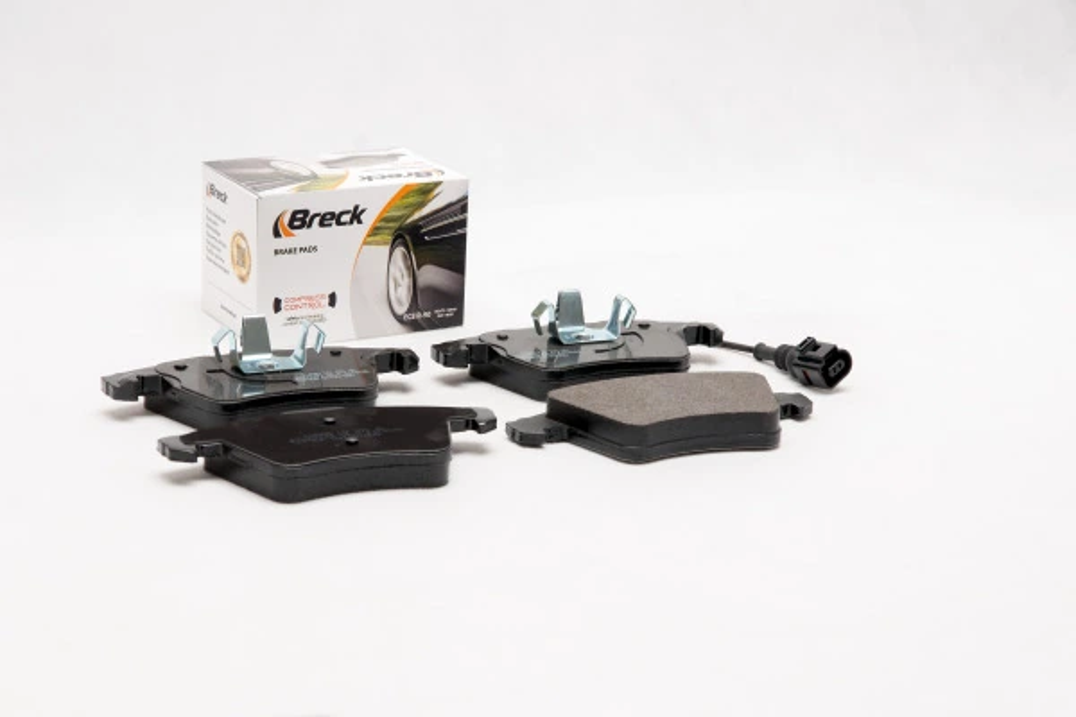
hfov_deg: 22.6
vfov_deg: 15.2
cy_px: 358
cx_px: 538
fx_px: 2690
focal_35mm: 90
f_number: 11
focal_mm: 60
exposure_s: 1/200
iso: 100
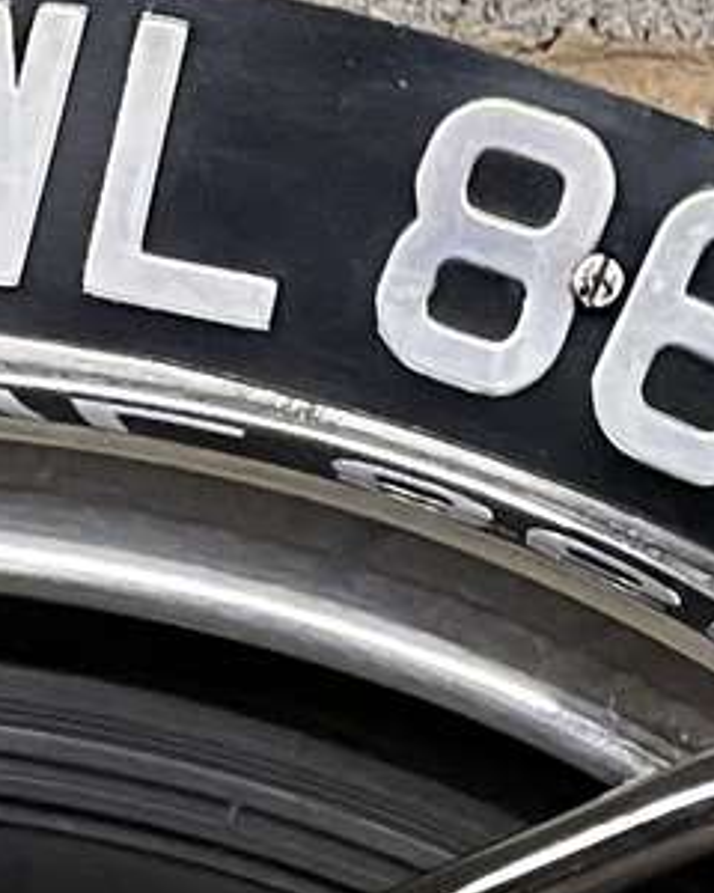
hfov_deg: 9.0
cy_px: 1920
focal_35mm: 169
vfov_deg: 10.3
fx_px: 4464
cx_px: -181
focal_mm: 4.2
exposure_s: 1/25
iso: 500
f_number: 1.6
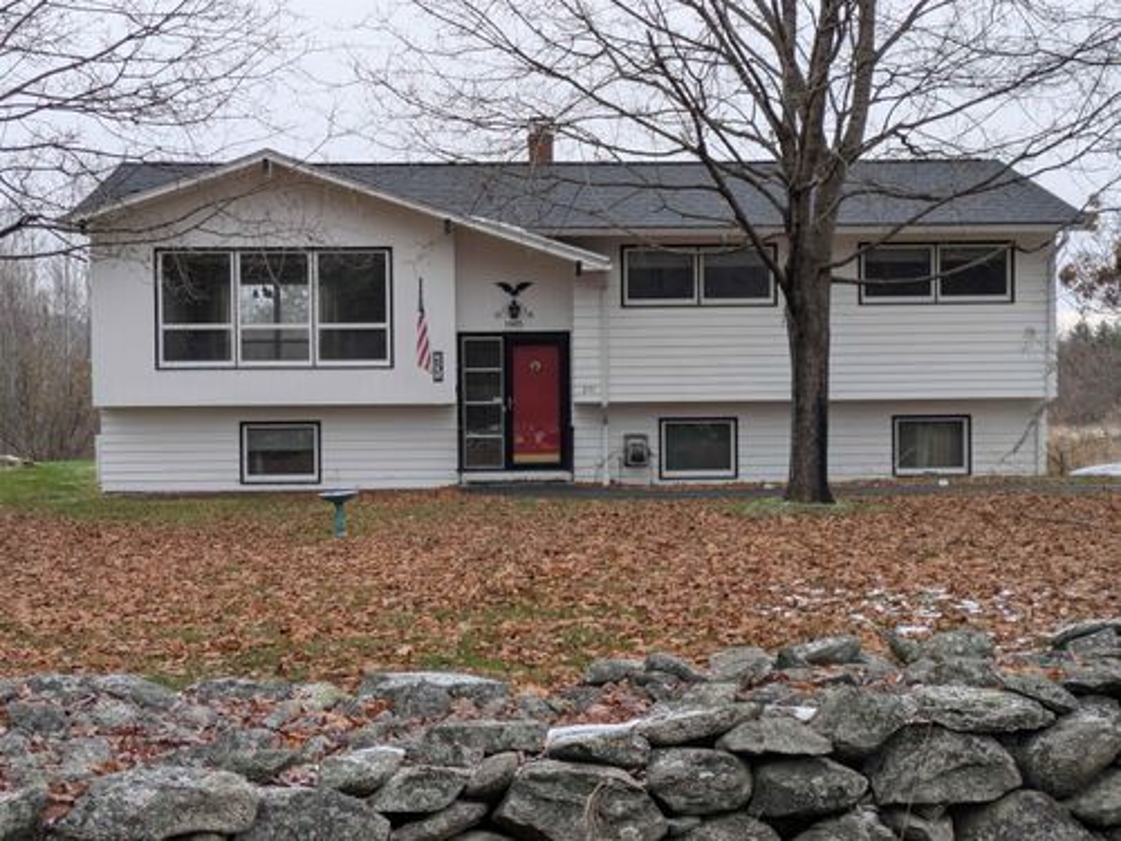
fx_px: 1652
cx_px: 560
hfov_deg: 37.5
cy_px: 420
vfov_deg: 28.6
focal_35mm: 51
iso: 51
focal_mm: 5.43
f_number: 1.89
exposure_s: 1/120
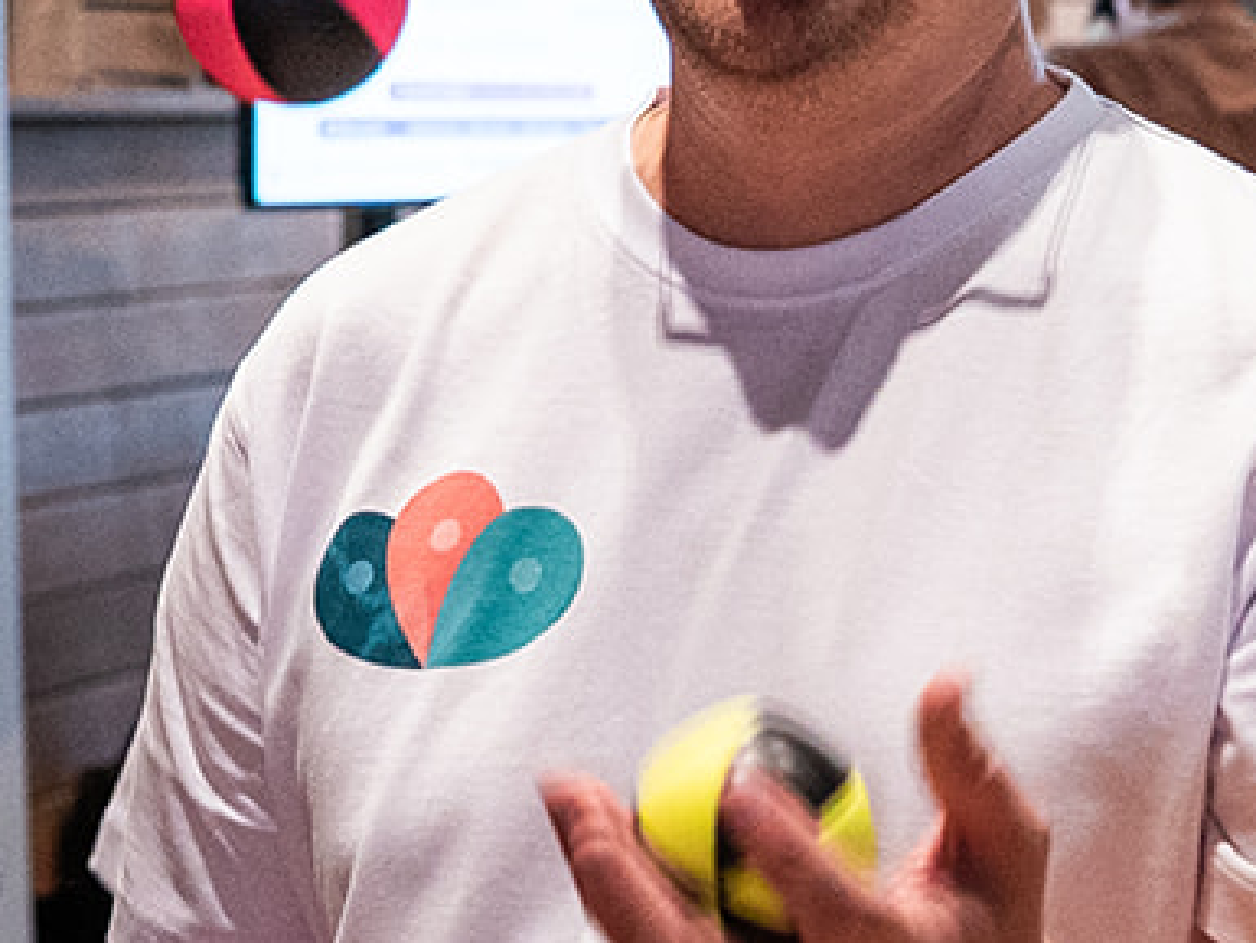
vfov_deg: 10.6
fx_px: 5081
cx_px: 835
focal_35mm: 140
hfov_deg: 14.1
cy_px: 533
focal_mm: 35
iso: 3200
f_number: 3.5
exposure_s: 1/125
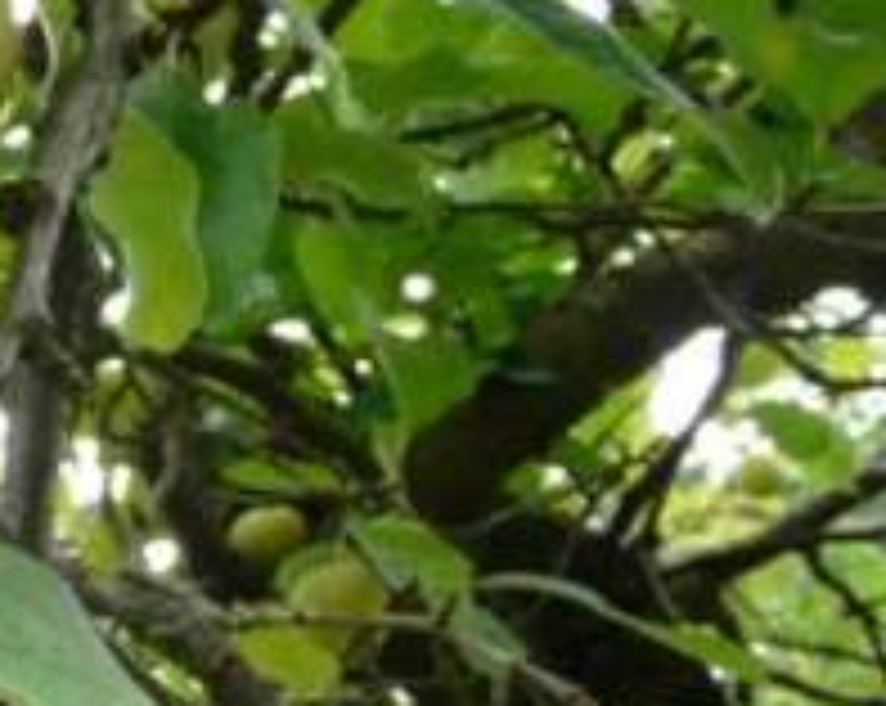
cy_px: 971
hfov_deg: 18.7
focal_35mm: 89
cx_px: -481
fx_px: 2330
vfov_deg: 16.1
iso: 100
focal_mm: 4.6
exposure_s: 1/125
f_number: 3.6
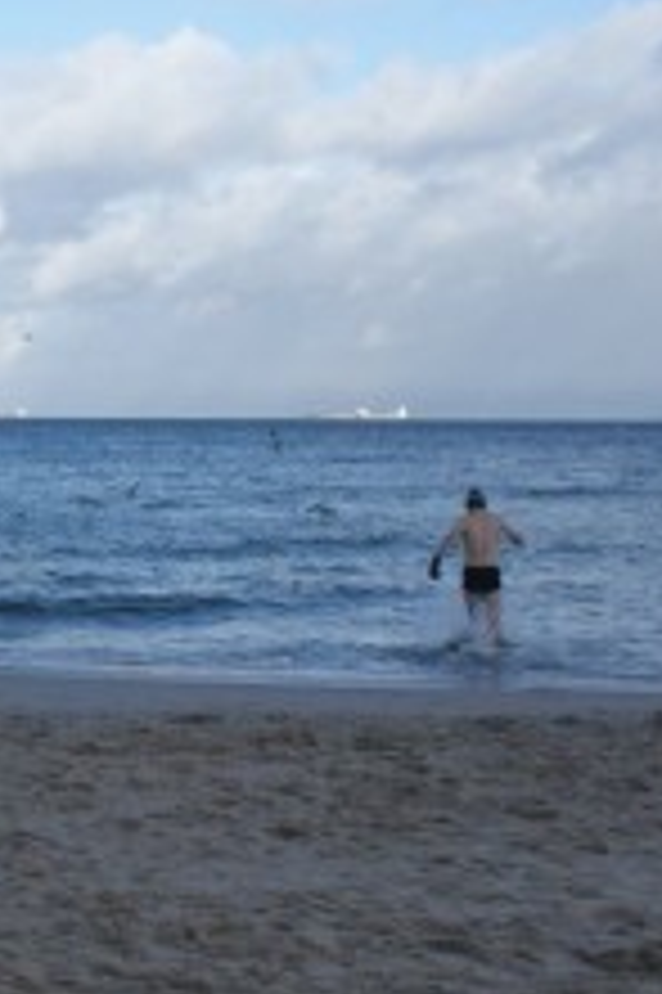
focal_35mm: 76
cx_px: -185
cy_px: 484
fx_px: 2099
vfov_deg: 26.7
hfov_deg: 16.9
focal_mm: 28
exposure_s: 1/80
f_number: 11
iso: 100
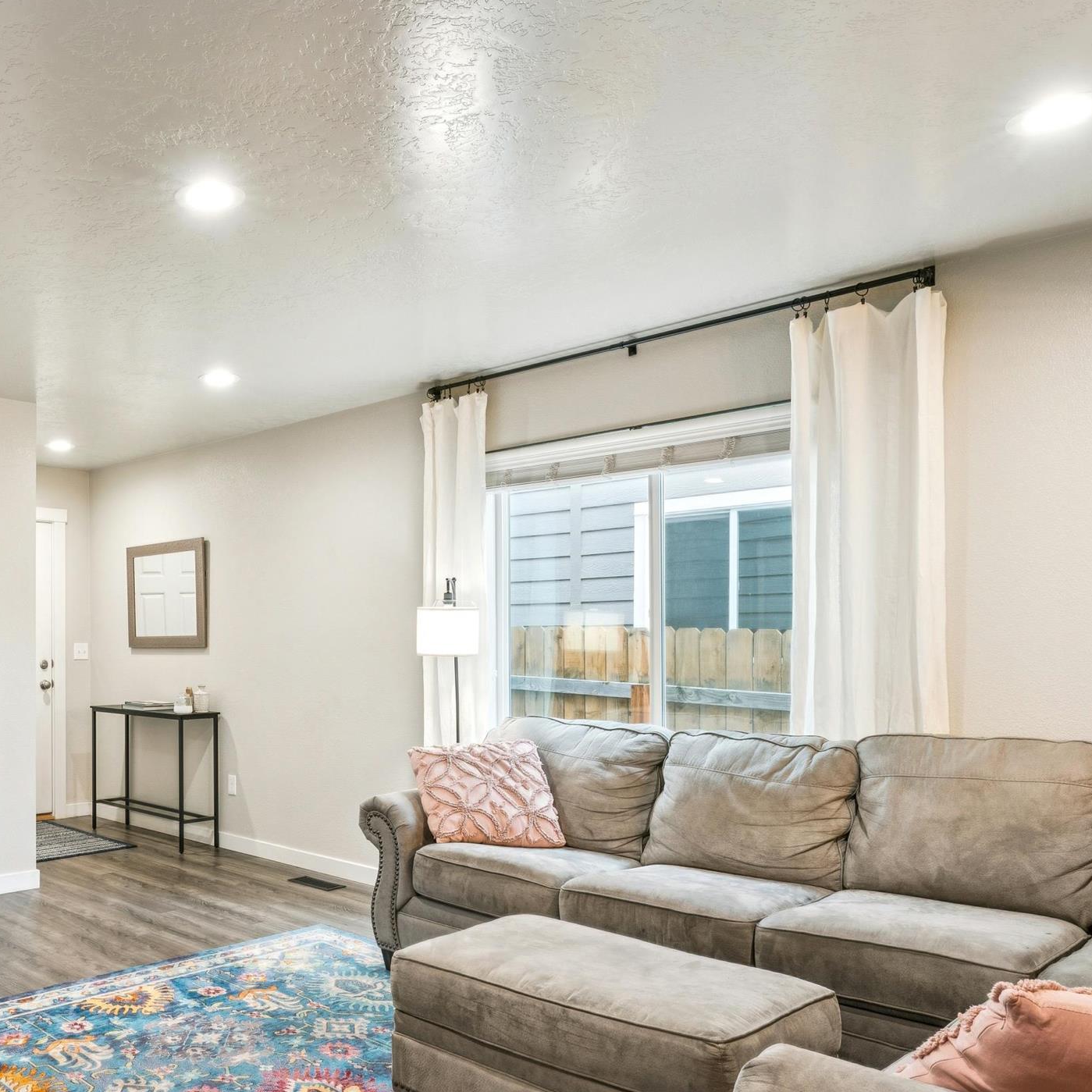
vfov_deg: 55.1
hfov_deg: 51.4
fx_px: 1039
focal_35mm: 29
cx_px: 192
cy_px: 643
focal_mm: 15.6
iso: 400
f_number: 13
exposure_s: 1/3.33
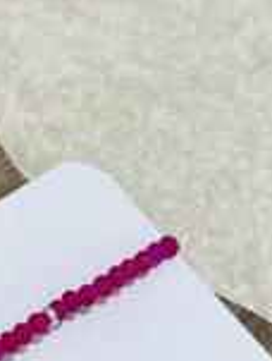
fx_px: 1763
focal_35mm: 169
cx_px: 43
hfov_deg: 8.8
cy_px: 310
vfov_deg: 11.6
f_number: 1.78
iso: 100
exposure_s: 1/50
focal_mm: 6.76
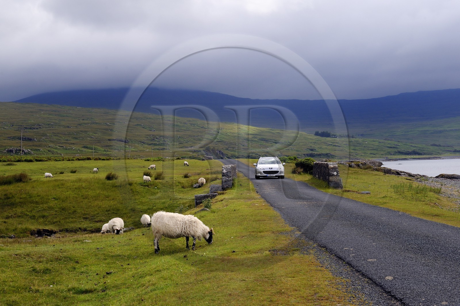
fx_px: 639
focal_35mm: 50
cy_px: 153
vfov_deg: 27.0
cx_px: 230
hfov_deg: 39.6
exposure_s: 1/400
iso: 400
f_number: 9
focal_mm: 50
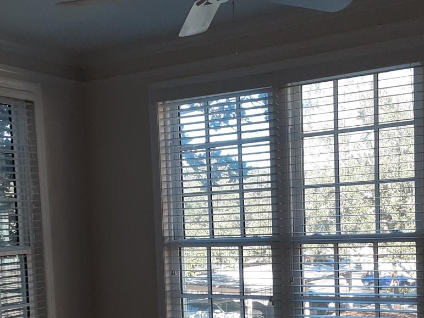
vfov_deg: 25.5
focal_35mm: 56
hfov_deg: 34.3
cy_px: 270
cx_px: 228
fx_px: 686
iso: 64
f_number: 1.9
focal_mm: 2.91
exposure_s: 1/120
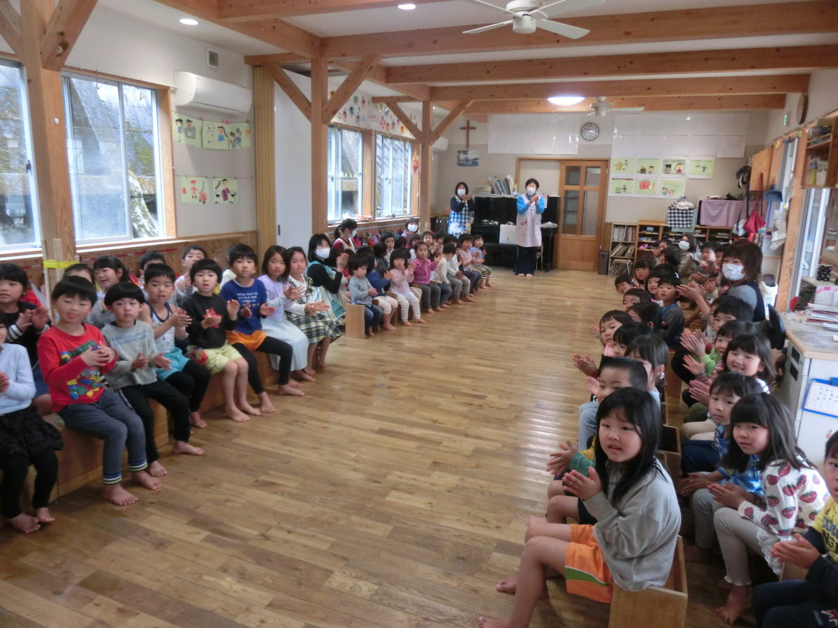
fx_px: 581
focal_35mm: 24
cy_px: 314
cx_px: 419
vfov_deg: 56.8
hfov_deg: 71.6
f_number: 3
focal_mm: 4.24
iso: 400
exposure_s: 1/80
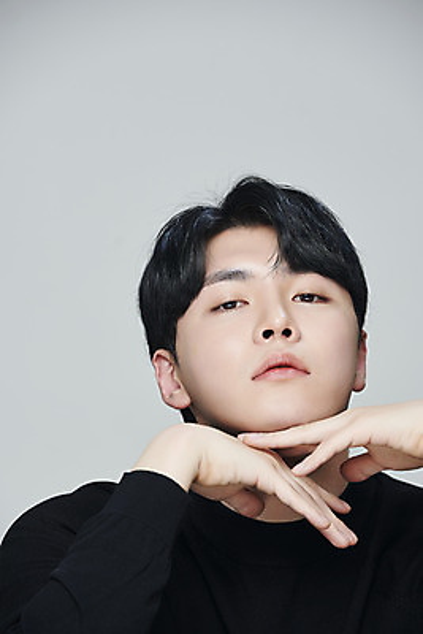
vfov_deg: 10.3
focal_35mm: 200
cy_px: 317
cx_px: 212
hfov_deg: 6.9
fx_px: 3522
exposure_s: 1/125
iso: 64
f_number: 7.1
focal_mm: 200
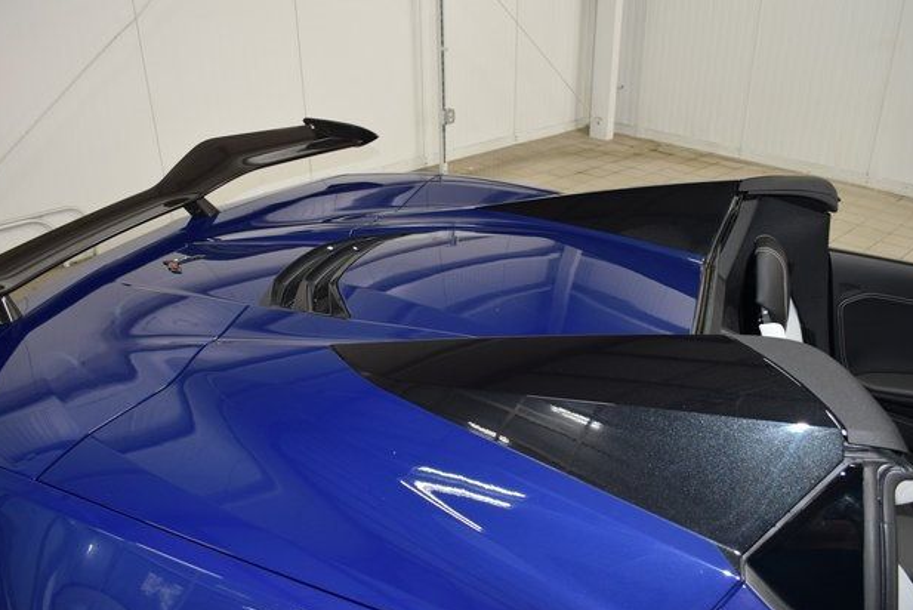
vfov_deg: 46.4
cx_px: 456
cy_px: 315
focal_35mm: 28
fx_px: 710
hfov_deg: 65.4
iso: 800
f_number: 5
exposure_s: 1/100
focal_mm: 18
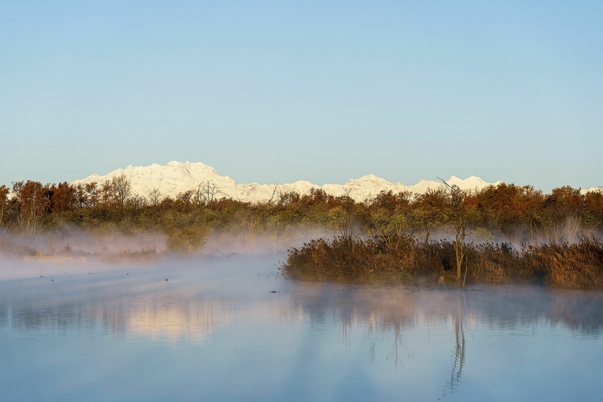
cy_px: 201
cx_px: 302
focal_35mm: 100
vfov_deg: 13.7
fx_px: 1675
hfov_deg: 20.4
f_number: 8
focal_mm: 100
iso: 320
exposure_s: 1/800
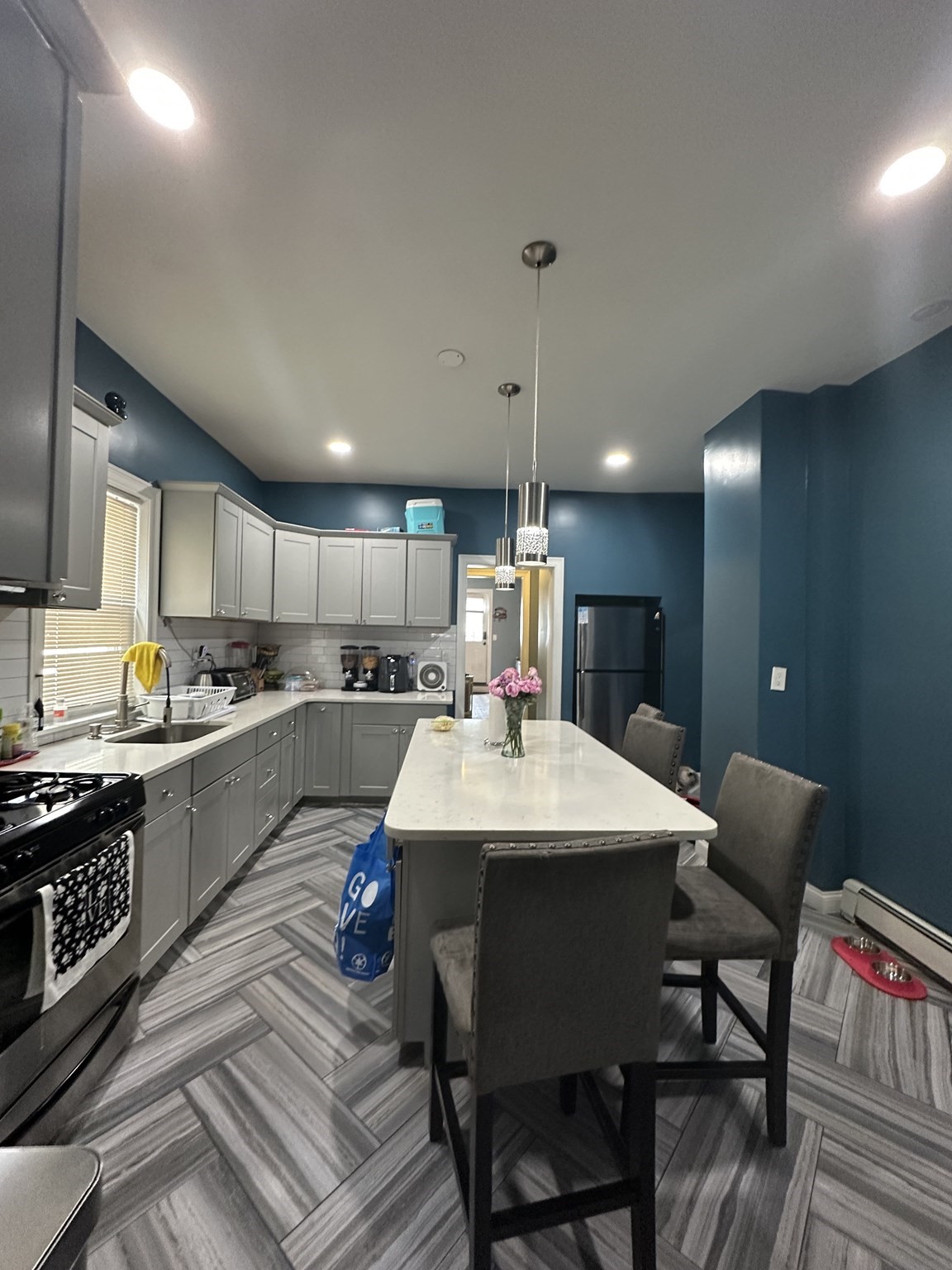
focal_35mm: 14
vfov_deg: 102.1
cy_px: 635
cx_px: 476
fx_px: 513
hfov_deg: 85.7
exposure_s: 1/60
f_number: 2.2
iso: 320
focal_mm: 2.22
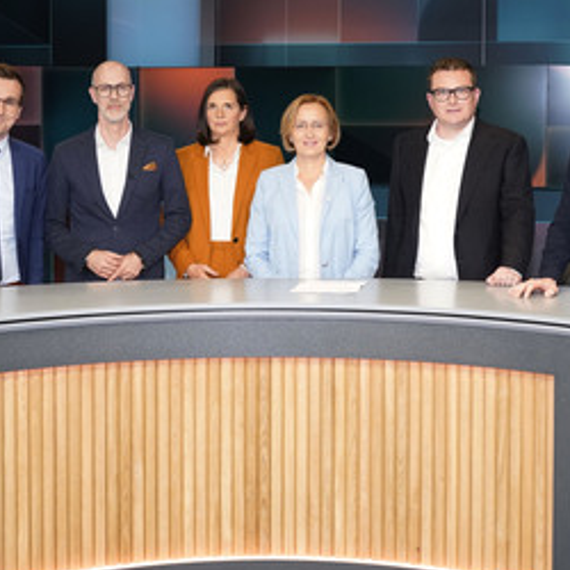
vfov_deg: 34.7
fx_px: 913
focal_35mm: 49
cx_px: 302
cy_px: 287
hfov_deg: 34.7
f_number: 5
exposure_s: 1/160
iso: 2000
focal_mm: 32
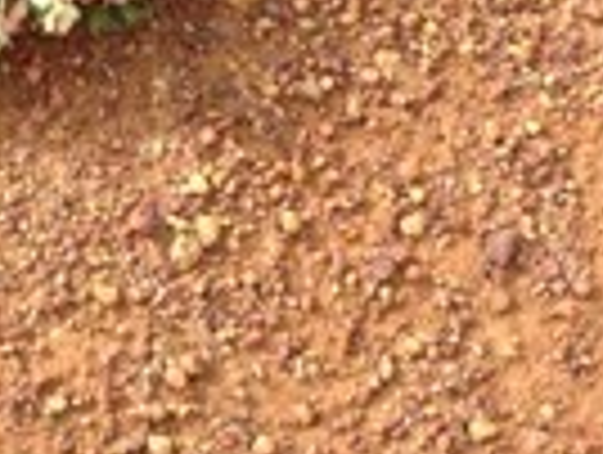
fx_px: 2914
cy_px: -301
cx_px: -81
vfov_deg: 8.6
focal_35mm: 167
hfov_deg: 11.6
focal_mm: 4.28
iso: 50
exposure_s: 1/484
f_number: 2.4
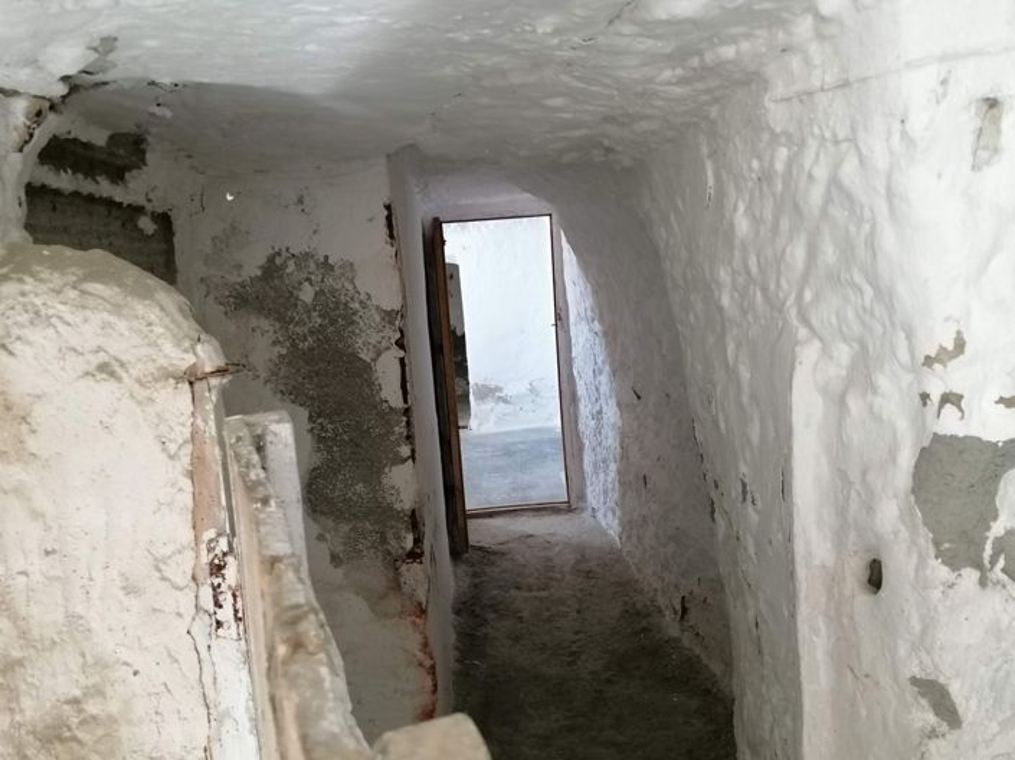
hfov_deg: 61.7
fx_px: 850
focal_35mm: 29
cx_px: 508
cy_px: 380
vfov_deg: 48.2
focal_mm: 4.75
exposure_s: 1/33.3
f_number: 1.8
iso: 320
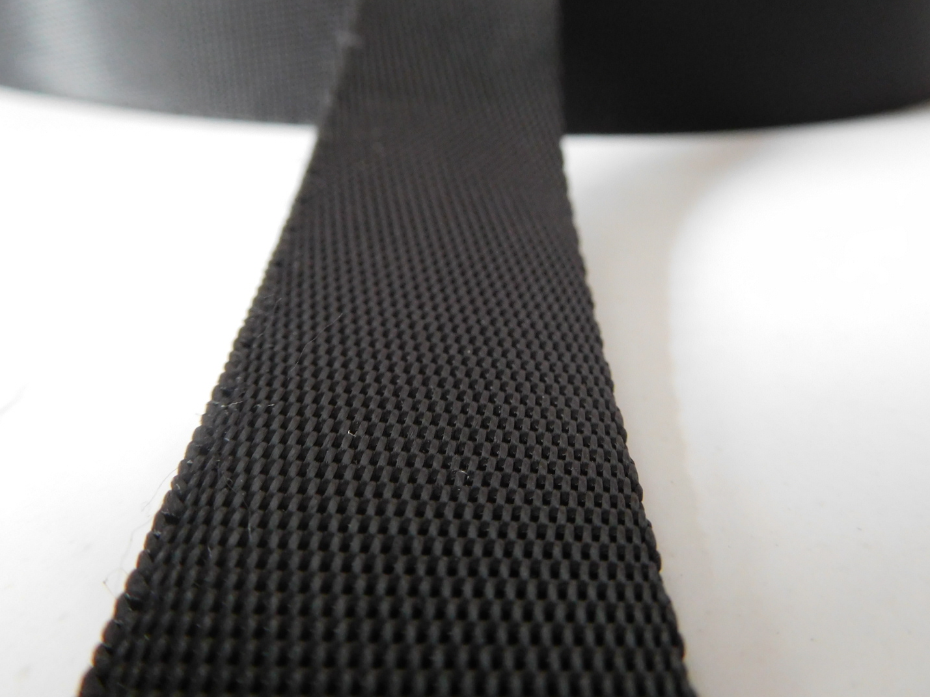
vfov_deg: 49.6
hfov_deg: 63.4
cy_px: 309
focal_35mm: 28
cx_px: 504
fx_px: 752
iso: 400
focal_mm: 4.5
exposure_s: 1/30
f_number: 3.4
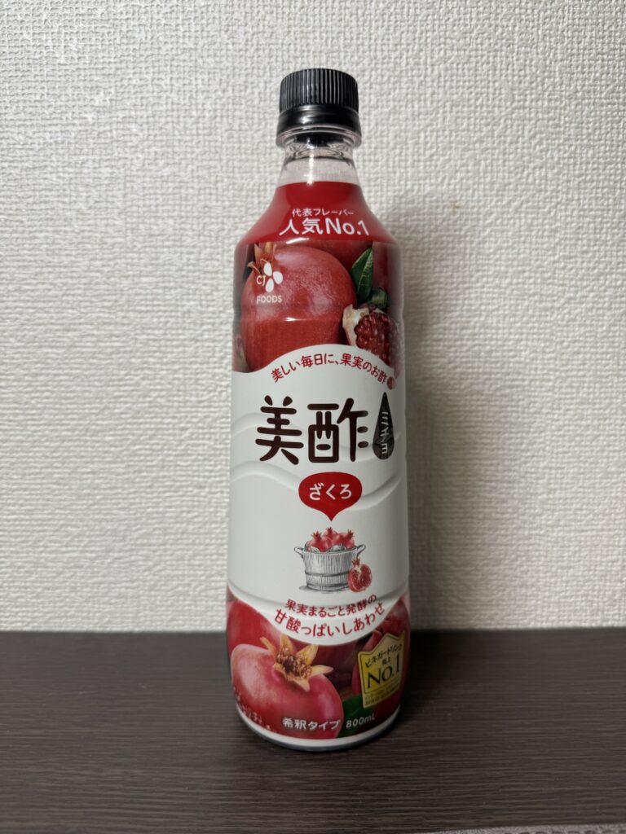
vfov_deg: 71.6
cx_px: 313
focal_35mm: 24
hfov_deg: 56.8
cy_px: 417
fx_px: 579
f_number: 1.78
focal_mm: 6.76
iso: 64
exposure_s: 1/125
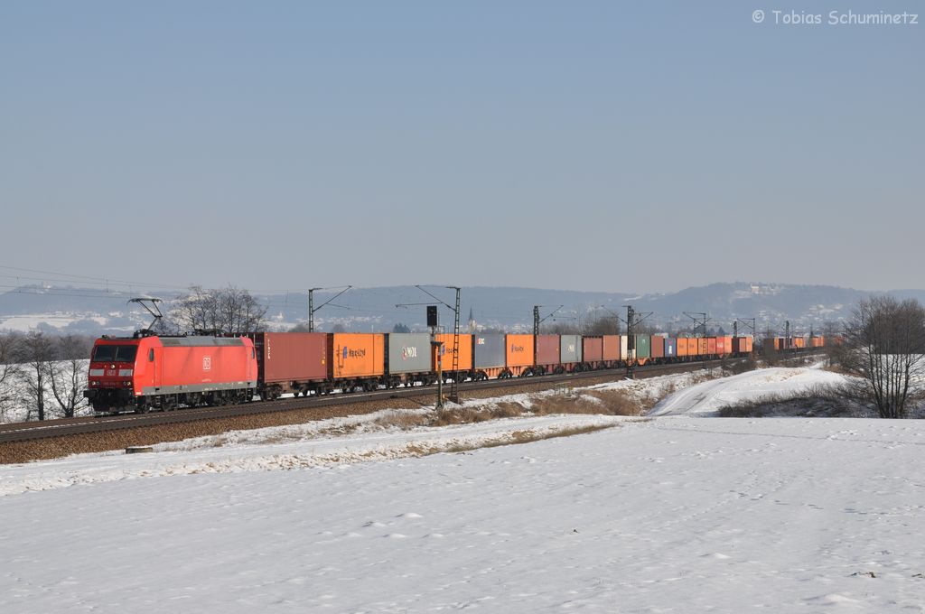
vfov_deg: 17.4
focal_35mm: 78
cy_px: 307
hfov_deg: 26.0
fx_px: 2002
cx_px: 462
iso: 200
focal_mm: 52
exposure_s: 1/500
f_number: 10
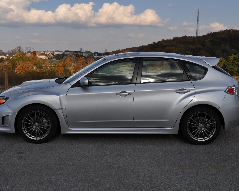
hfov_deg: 38.8
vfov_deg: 31.5
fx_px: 340
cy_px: 95
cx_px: 116
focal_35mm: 48
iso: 200
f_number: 10
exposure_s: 1/400
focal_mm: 28
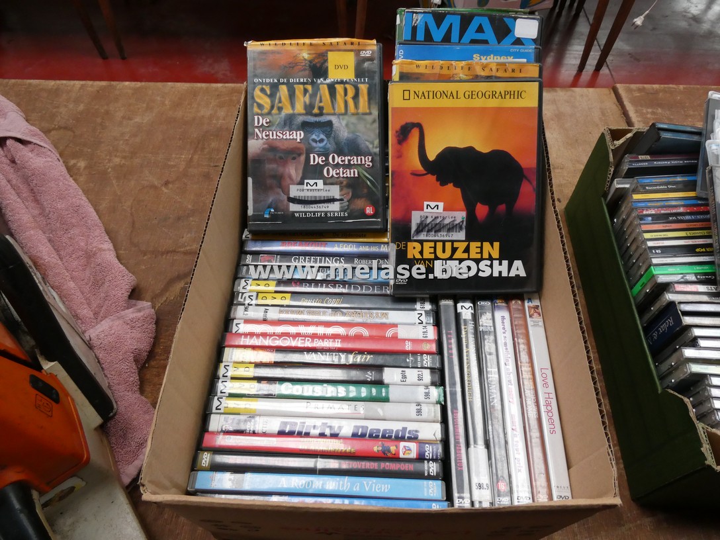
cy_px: 270
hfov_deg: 71.6
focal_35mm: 24
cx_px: 360
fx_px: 499
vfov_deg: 56.8
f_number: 3.3
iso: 320
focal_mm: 4.3
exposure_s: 1/125
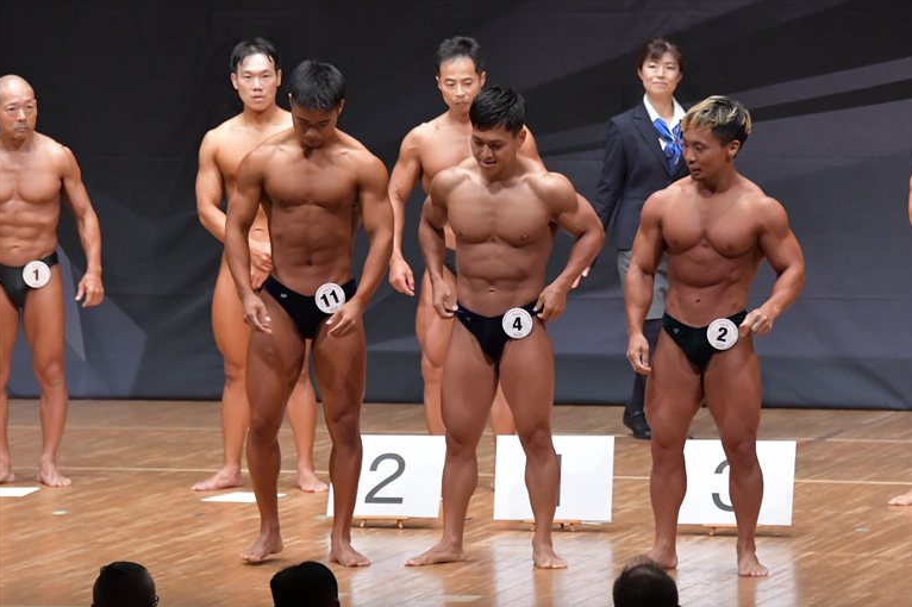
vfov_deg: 5.3
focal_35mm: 258
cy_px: 306
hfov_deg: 8.0
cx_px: 457
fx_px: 6533
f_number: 5.6
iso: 8000
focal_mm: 170
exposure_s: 1/400
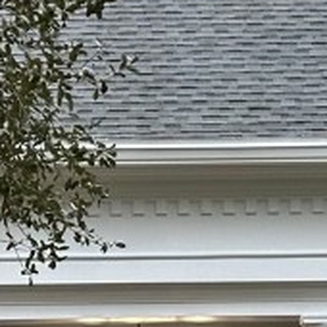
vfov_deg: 6.7
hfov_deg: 6.8
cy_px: 560
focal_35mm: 256
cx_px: 135
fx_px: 2736
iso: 160
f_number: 1.78
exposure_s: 1/60
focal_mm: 6.86
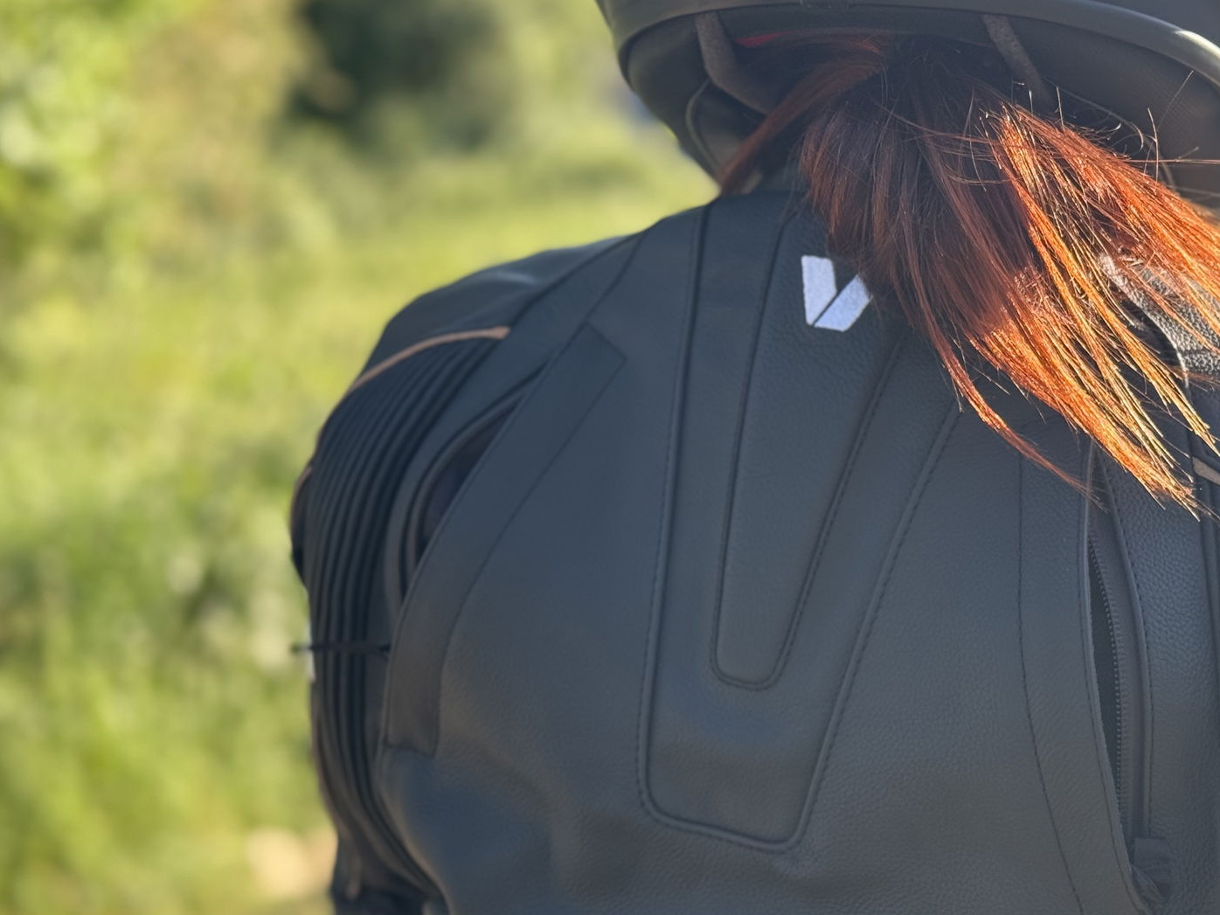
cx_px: 803
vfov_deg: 22.3
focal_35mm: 66
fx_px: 2326
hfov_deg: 29.2
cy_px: 468
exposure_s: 1/726
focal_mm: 6.76
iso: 64
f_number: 1.78
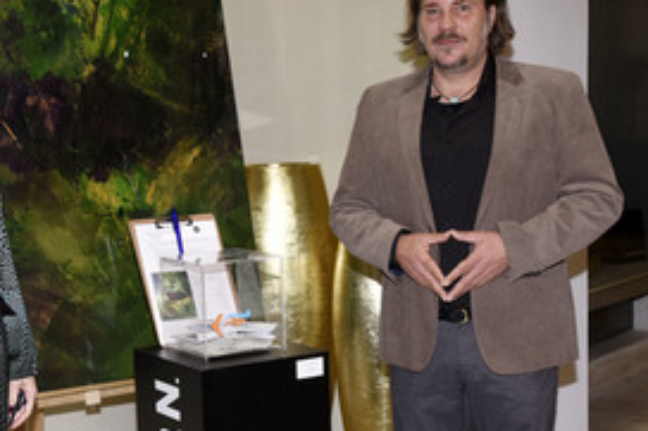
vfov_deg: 23.4
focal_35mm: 58
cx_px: 173
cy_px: 214
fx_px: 1043
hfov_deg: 33.9
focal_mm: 35
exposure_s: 1/125
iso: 640
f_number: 6.3
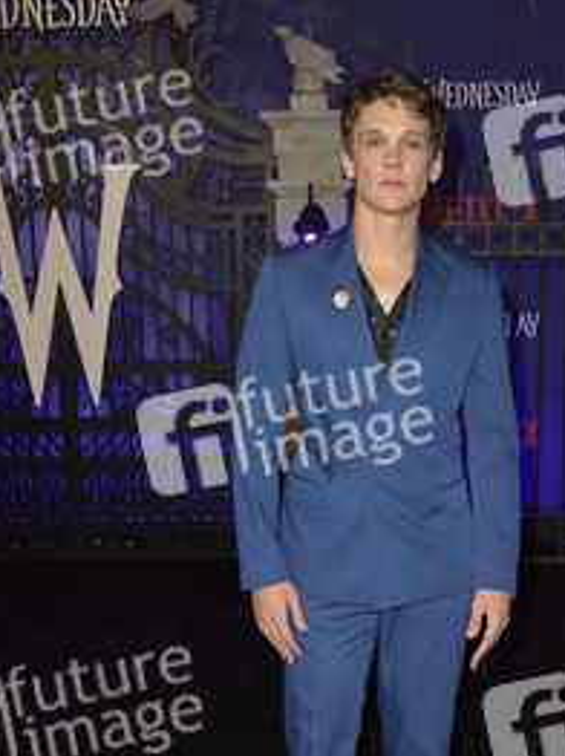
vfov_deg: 37.2
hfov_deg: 28.9
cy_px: 571
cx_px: 370
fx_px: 1090
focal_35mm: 50
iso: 640
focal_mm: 34
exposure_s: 1/250
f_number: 6.3
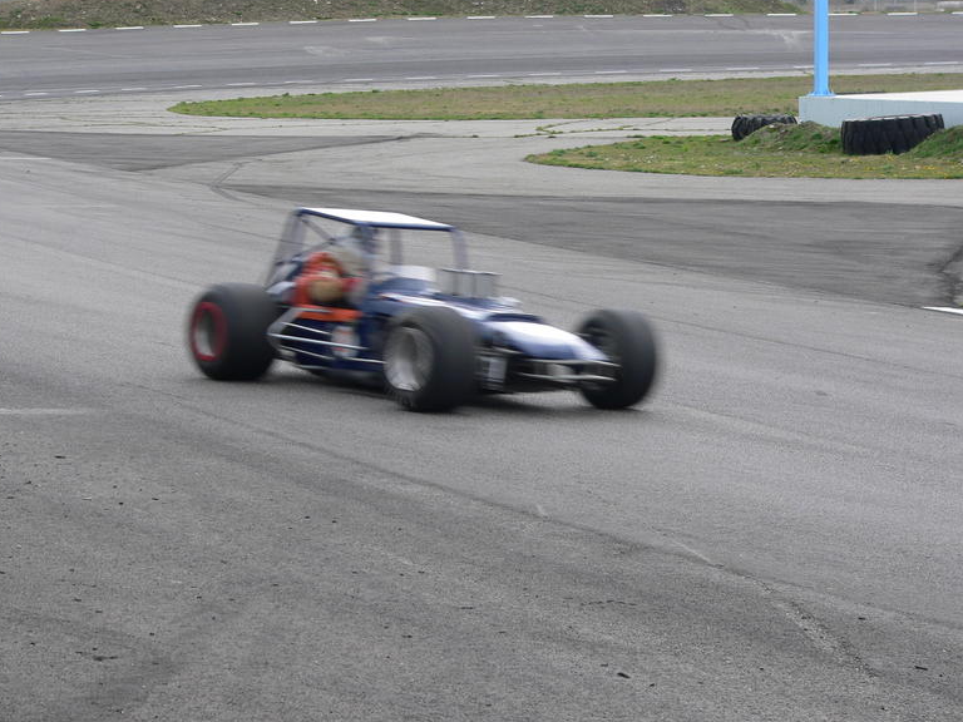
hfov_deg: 18.4
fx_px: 2977
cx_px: 476
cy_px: 363
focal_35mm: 107
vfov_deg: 13.8
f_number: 4
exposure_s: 1/160
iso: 80
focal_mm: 17.2
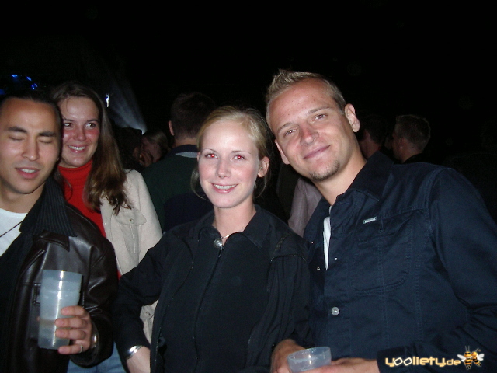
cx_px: 248
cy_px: 186
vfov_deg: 37.7
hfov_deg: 49.0
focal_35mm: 38
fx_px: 546
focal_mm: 5.8
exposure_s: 1/60
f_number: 2.6
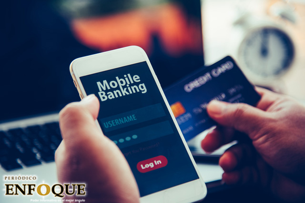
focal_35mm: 120
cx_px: 152
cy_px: 102
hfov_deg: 17.1
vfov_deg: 11.4
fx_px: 1017
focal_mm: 120
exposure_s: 1/100
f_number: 4
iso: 100
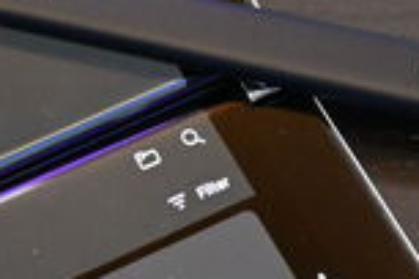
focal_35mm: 196
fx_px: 2281
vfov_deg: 7.0
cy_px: 37
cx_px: -112
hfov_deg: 10.3
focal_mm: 32.5
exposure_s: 1/50
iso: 1600
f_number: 5
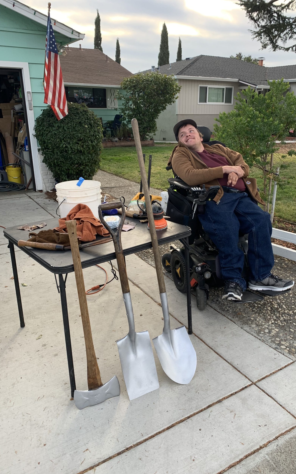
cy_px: 241
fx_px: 361
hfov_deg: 44.4
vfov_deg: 66.5
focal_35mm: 28
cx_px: 173
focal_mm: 4.25
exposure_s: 1/263
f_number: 1.8
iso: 25
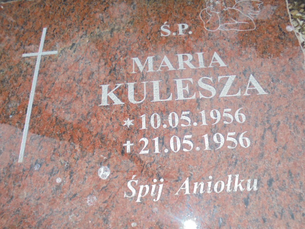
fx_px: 256
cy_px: 114
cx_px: 152
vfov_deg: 48.2
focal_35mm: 29
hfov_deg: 61.7
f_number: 3.7
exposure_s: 1/40
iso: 100
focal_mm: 5.3
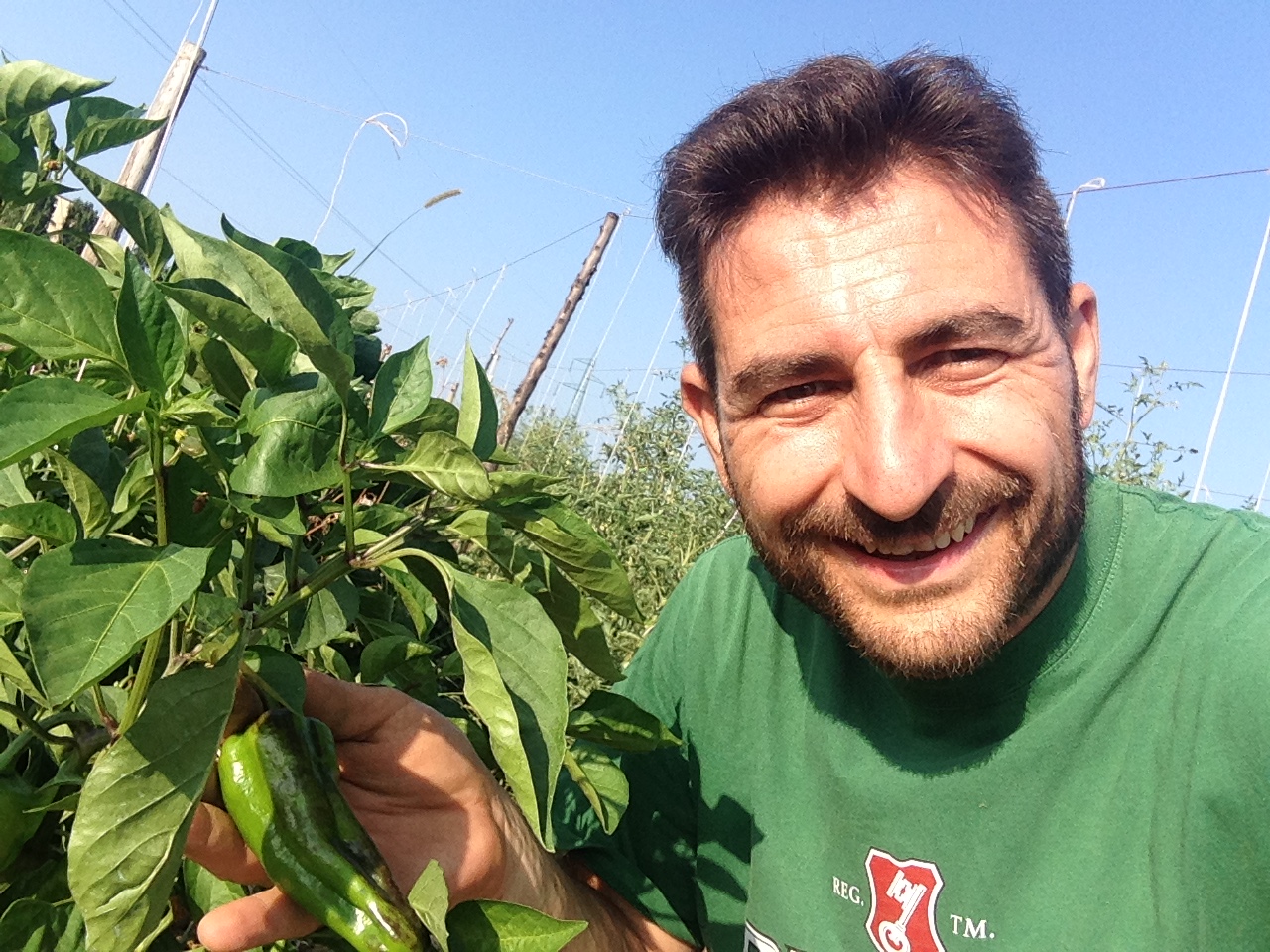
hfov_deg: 52.6
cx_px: 635
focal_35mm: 35
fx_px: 1284
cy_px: 476
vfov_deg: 40.7
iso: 32
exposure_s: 1/823
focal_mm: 2.18
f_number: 2.4
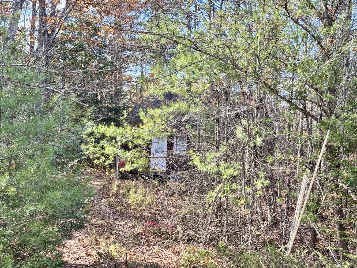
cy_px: 134
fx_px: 495
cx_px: 178
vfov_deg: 30.3
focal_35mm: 48
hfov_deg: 39.7
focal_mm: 6.76
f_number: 1.78
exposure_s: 1/381
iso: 64
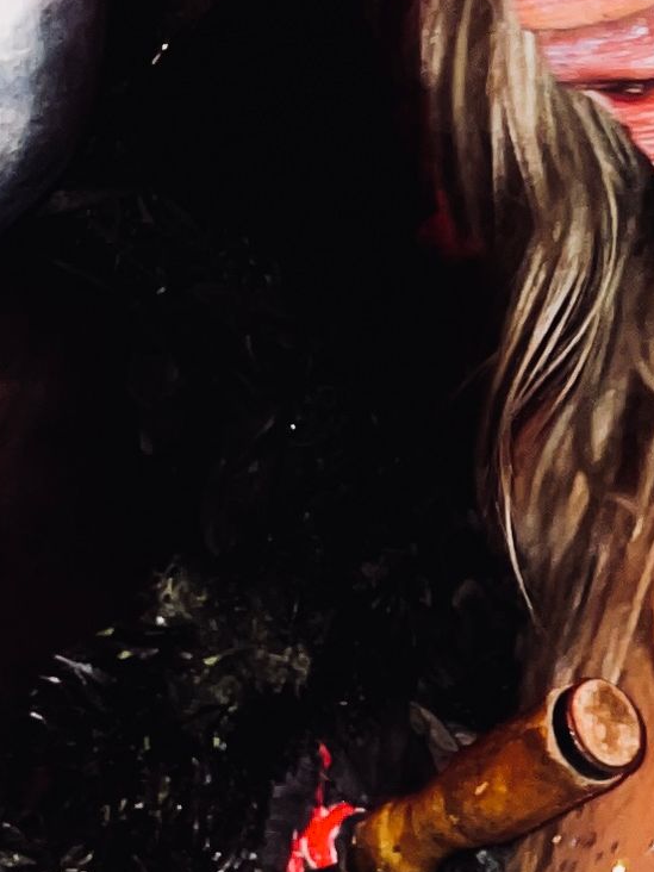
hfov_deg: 10.2
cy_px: 57
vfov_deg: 13.7
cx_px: 920
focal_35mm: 142
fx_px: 3577
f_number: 1.6
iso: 50
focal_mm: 4.2
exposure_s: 1/4
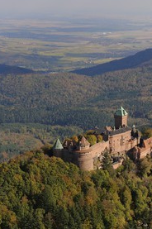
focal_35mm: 85
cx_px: 139
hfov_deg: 15.8
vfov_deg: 23.9
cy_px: 115
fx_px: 540
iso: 200
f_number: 6.3
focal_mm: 56
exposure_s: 1/640
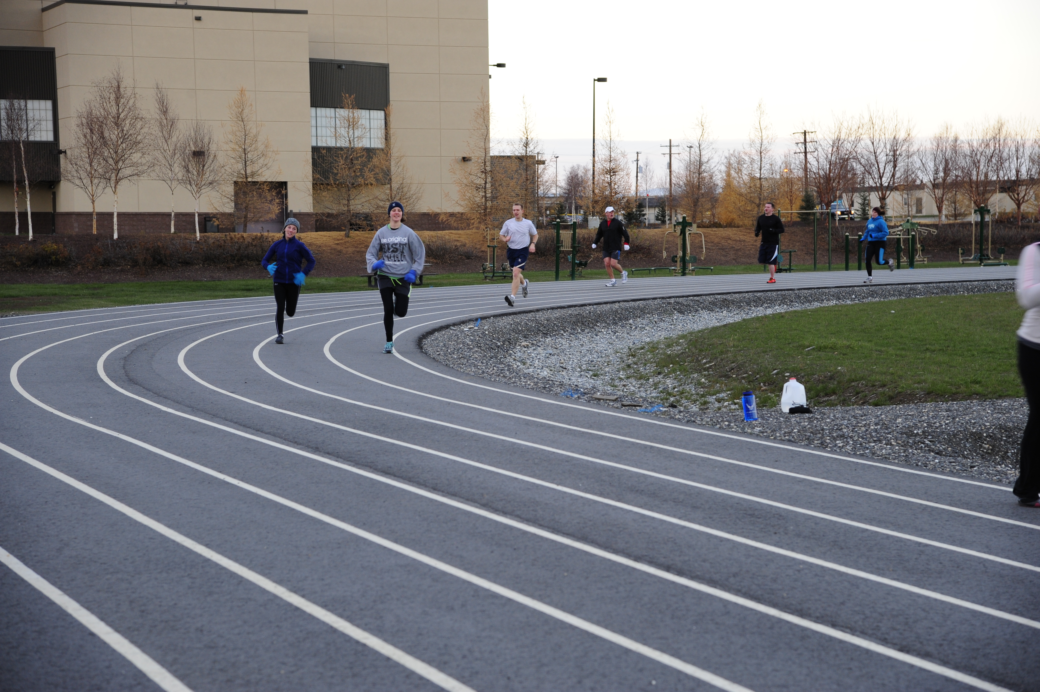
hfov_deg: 24.8
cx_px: 520
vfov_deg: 16.6
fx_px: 2367
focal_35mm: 82
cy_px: 346
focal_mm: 82
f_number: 5.6
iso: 800
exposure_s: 1/100
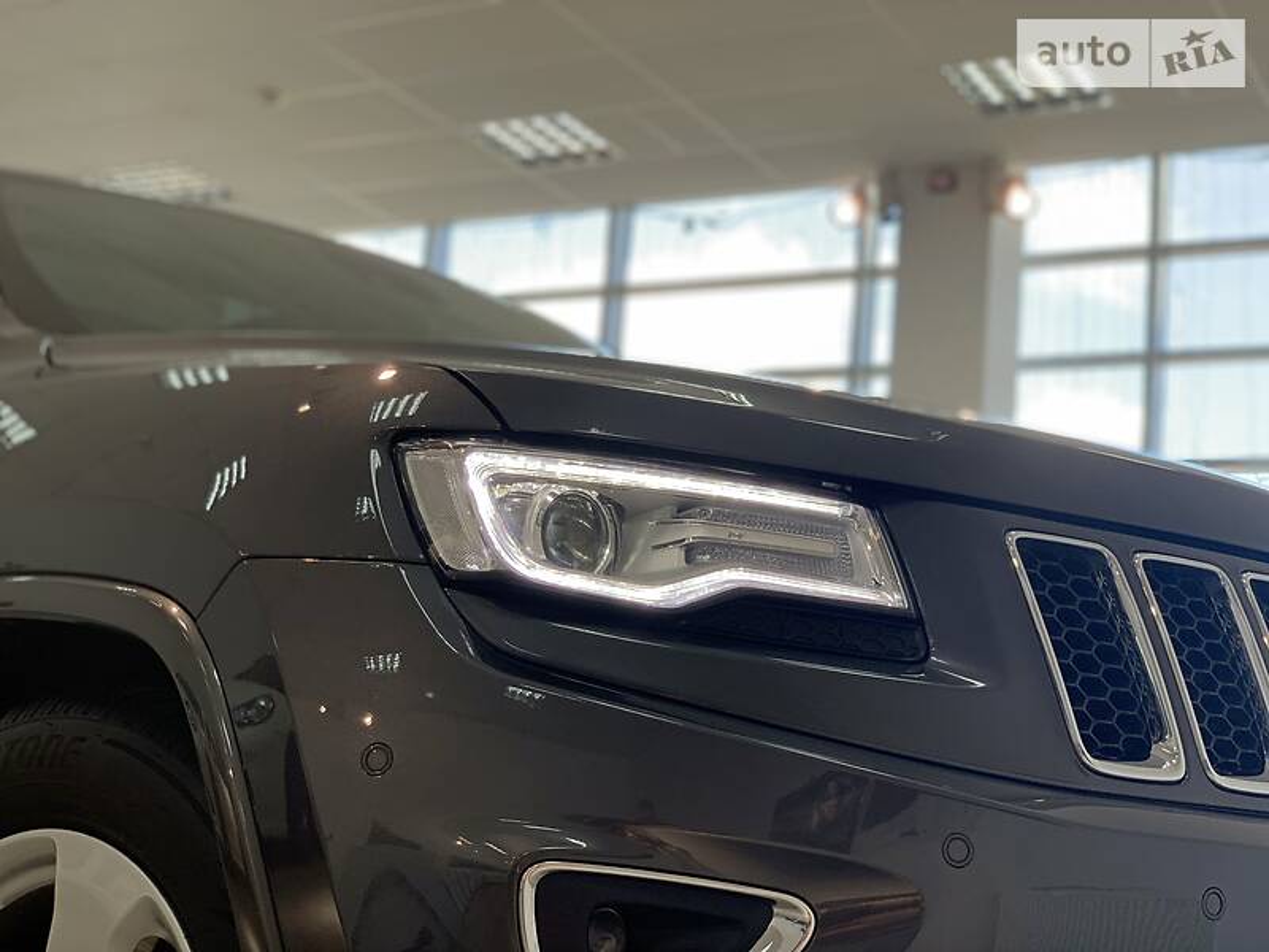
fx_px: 1906
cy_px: 476
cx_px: 634
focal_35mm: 52
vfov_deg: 28.0
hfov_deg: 36.8
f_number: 2.4
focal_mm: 6
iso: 20
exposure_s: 1/76
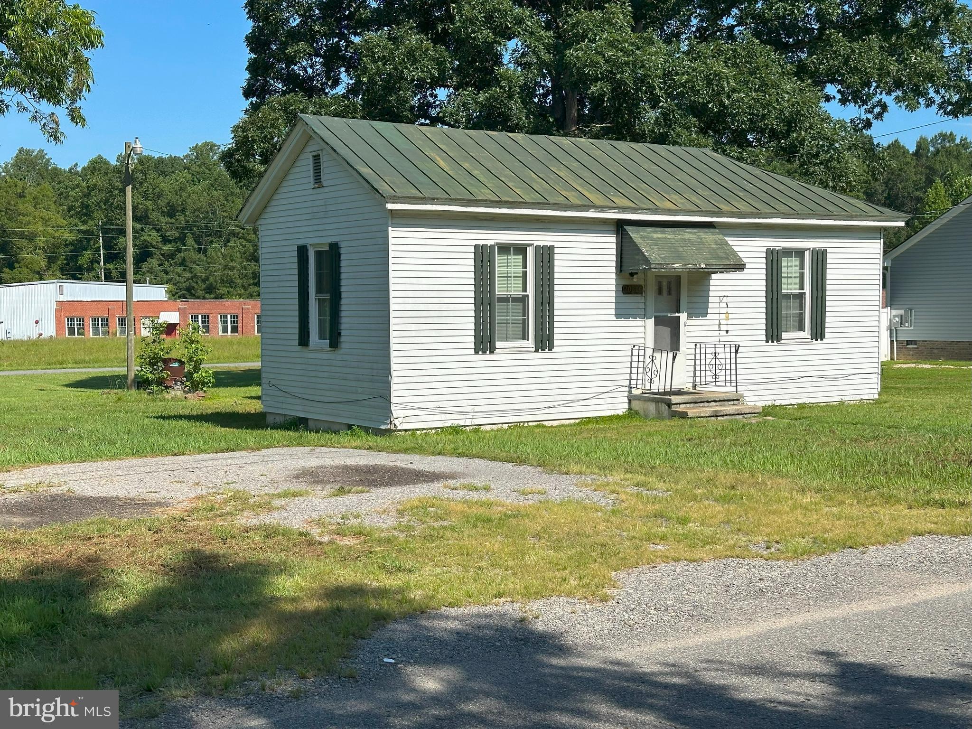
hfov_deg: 39.7
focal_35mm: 48
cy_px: 364
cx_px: 486
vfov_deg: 30.3
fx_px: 1348
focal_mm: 6.86
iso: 64
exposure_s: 1/6211
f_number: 1.78
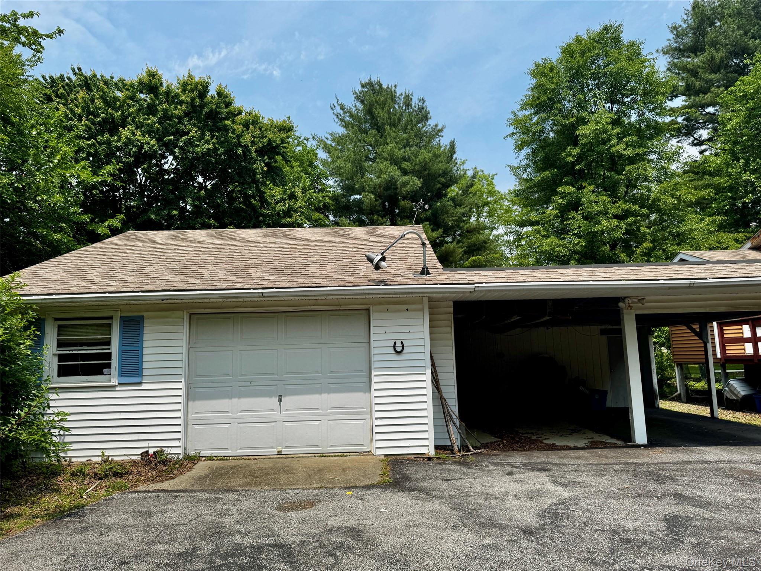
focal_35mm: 24
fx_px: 528
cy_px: 286
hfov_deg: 71.6
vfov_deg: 56.8
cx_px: 380
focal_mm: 6.76
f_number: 1.78
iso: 80
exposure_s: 1/4310
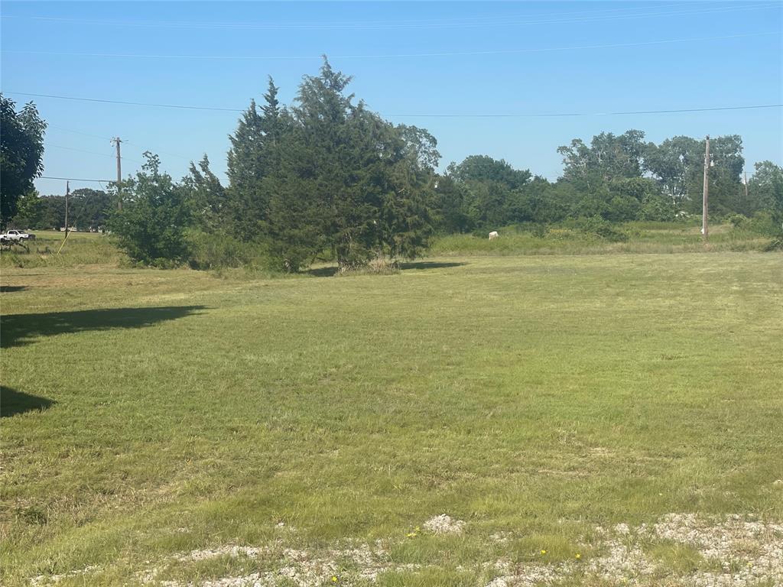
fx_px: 1448
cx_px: 392
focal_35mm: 64
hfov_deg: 30.3
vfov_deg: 22.9
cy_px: 294
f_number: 2.2
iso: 32
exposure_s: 1/1908
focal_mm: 7.5
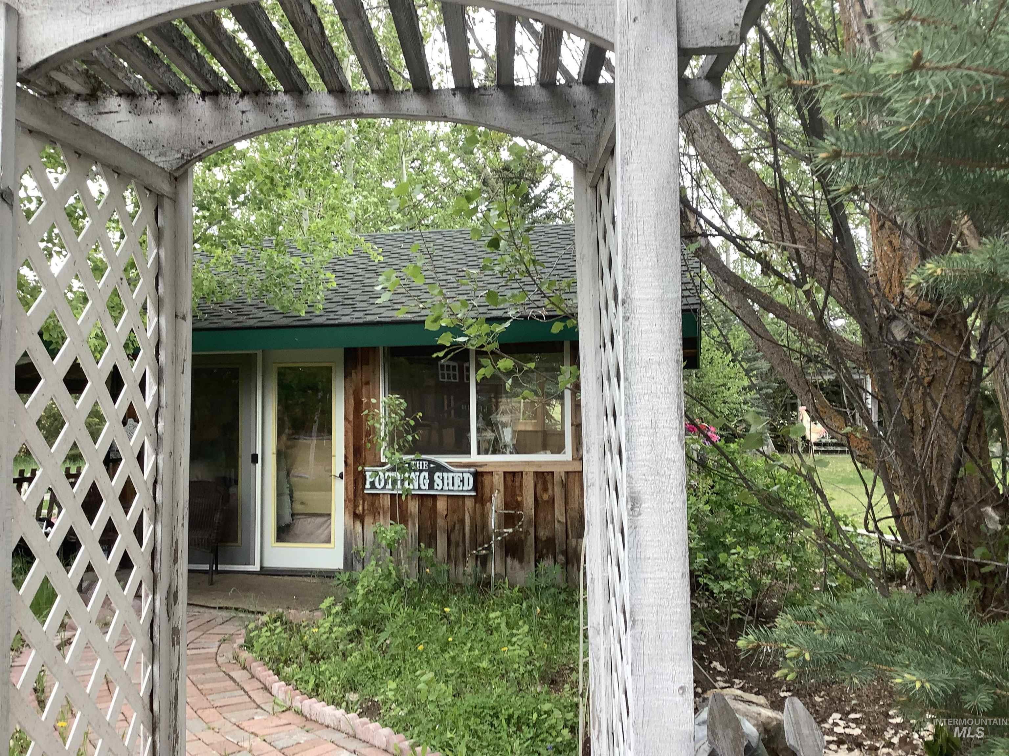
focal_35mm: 31
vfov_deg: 45.4
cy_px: 378
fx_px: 904
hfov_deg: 58.4
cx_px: 504
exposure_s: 1/120
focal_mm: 3.3
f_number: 2.4
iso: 25
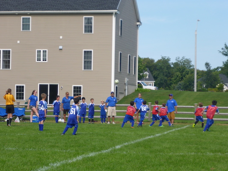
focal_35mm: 128
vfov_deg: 11.6
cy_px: 86
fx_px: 843
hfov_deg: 15.4
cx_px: 114
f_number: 5.9
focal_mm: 22.8
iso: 100
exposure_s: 1/250
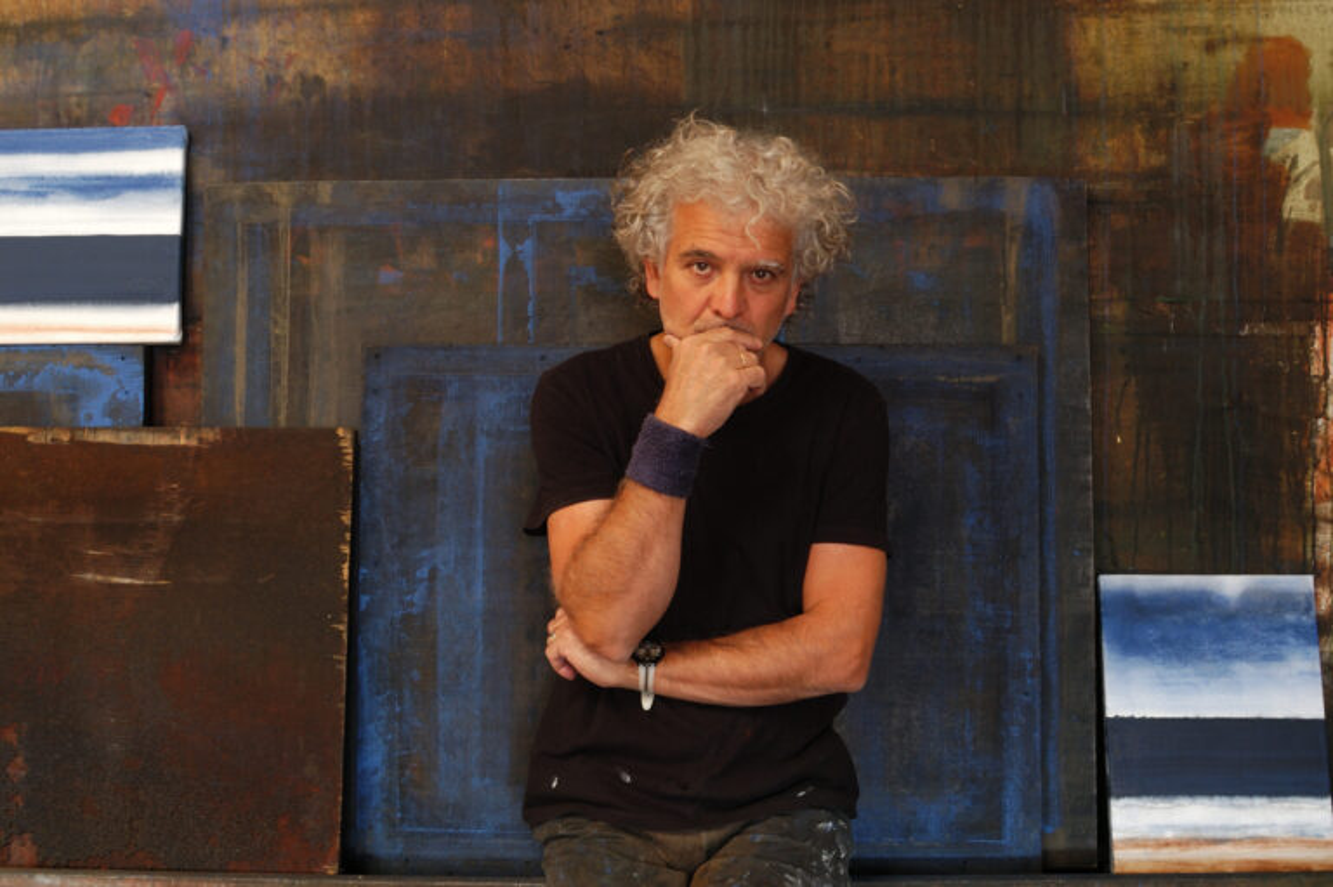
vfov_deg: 36.8
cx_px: 666
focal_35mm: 36
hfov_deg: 53.2
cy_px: 444
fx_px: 1332
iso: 200
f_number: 8
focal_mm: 24
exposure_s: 1/2
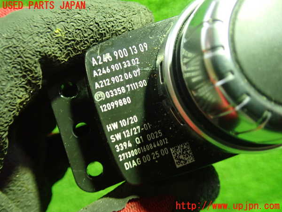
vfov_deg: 46.8
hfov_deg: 60.0
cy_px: 106
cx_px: 141
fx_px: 244
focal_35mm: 30
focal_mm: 5.4
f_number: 2.3
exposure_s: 1/30
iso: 800
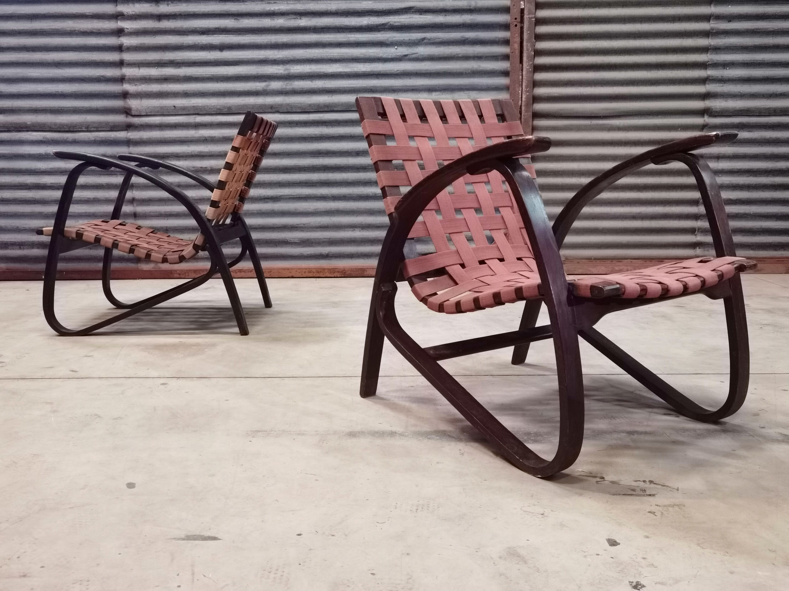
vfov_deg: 44.2
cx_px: 394
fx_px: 729
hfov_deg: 56.8
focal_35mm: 32
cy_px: 296
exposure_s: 1/20
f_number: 1.9
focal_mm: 6.71
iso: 640
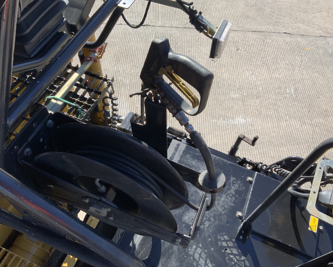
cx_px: 164
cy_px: 136
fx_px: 305
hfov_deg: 57.2
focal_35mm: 31
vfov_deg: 47.1
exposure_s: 1/816
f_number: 1.8
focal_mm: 3
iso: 16
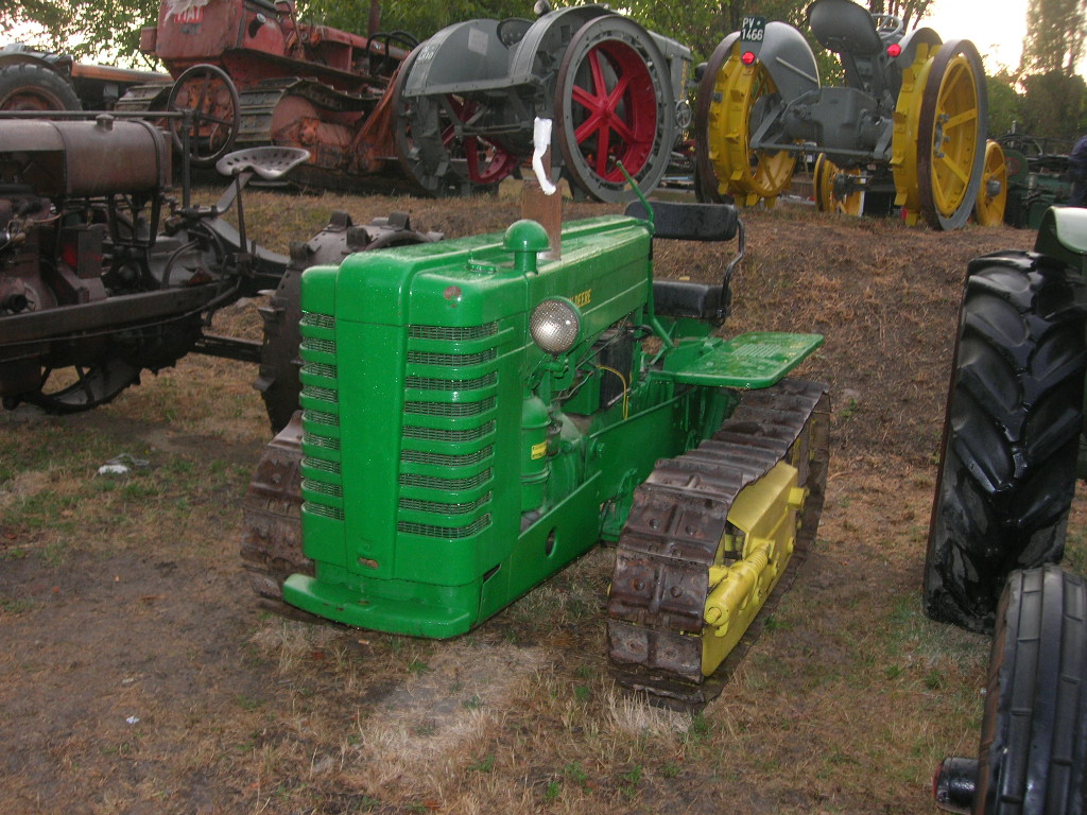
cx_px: 544
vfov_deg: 37.7
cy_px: 408
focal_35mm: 38
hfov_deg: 49.0
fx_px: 1193
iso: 83
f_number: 2.8
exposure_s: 1/60.1
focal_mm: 7.8
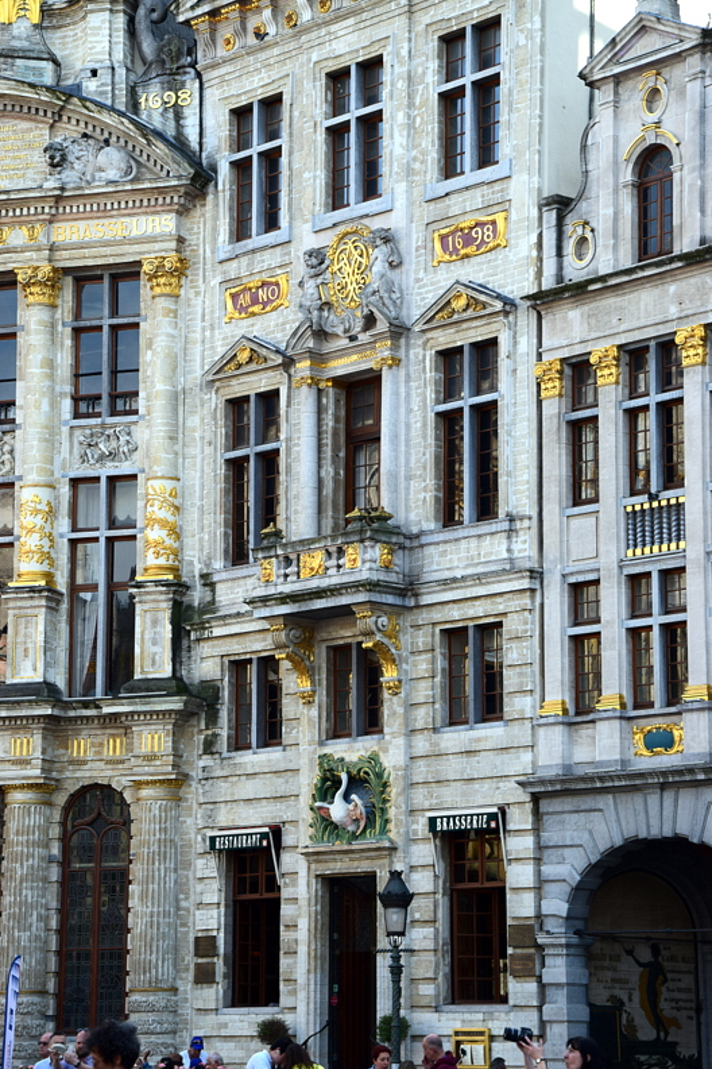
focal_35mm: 100
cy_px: 534
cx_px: 356
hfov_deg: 13.7
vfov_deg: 20.4
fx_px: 2966
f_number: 8
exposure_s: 1/50
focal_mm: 66
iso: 125
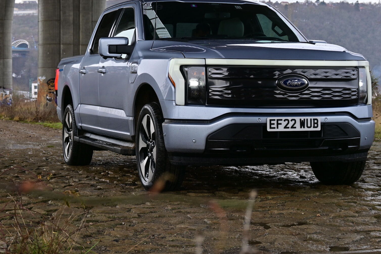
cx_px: 190
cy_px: 98
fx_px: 906
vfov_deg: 15.9
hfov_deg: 23.7
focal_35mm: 86
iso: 140
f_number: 6
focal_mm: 45
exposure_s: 1/80
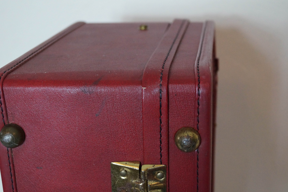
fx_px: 420
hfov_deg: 37.9
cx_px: 144
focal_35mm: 52
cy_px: 96
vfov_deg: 25.7
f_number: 5
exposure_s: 1/160
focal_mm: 35
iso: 2500
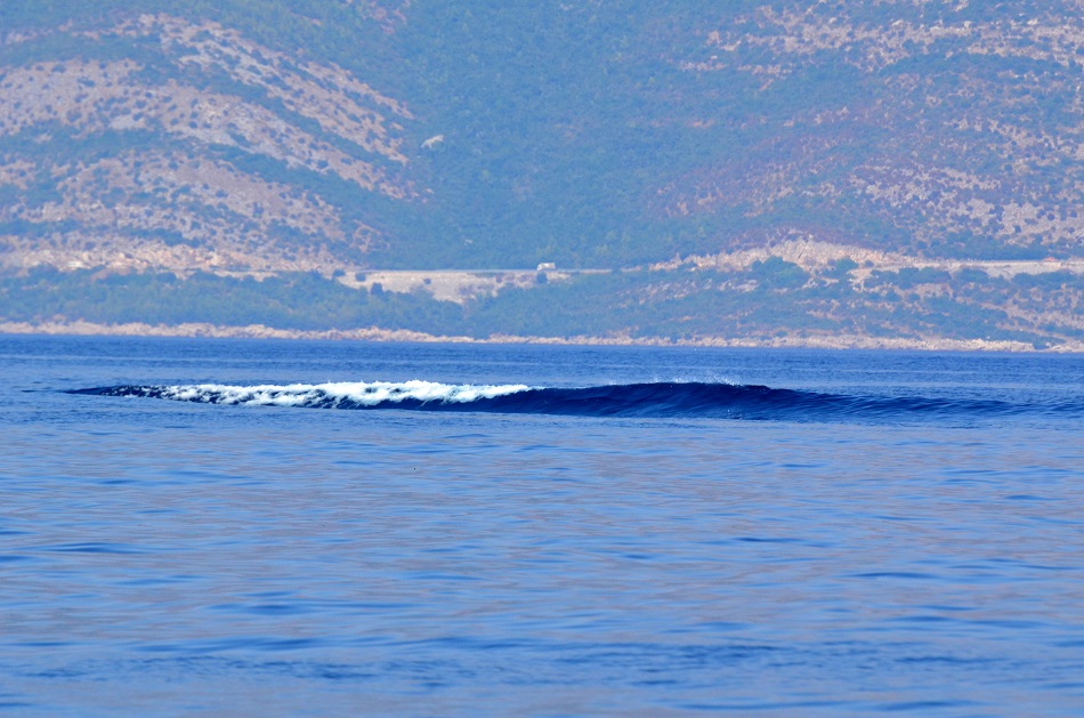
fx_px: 13520
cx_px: 542
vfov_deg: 3.0
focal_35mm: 450
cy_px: 359
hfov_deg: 4.6
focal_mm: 300
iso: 640
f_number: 9
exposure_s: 1/1250
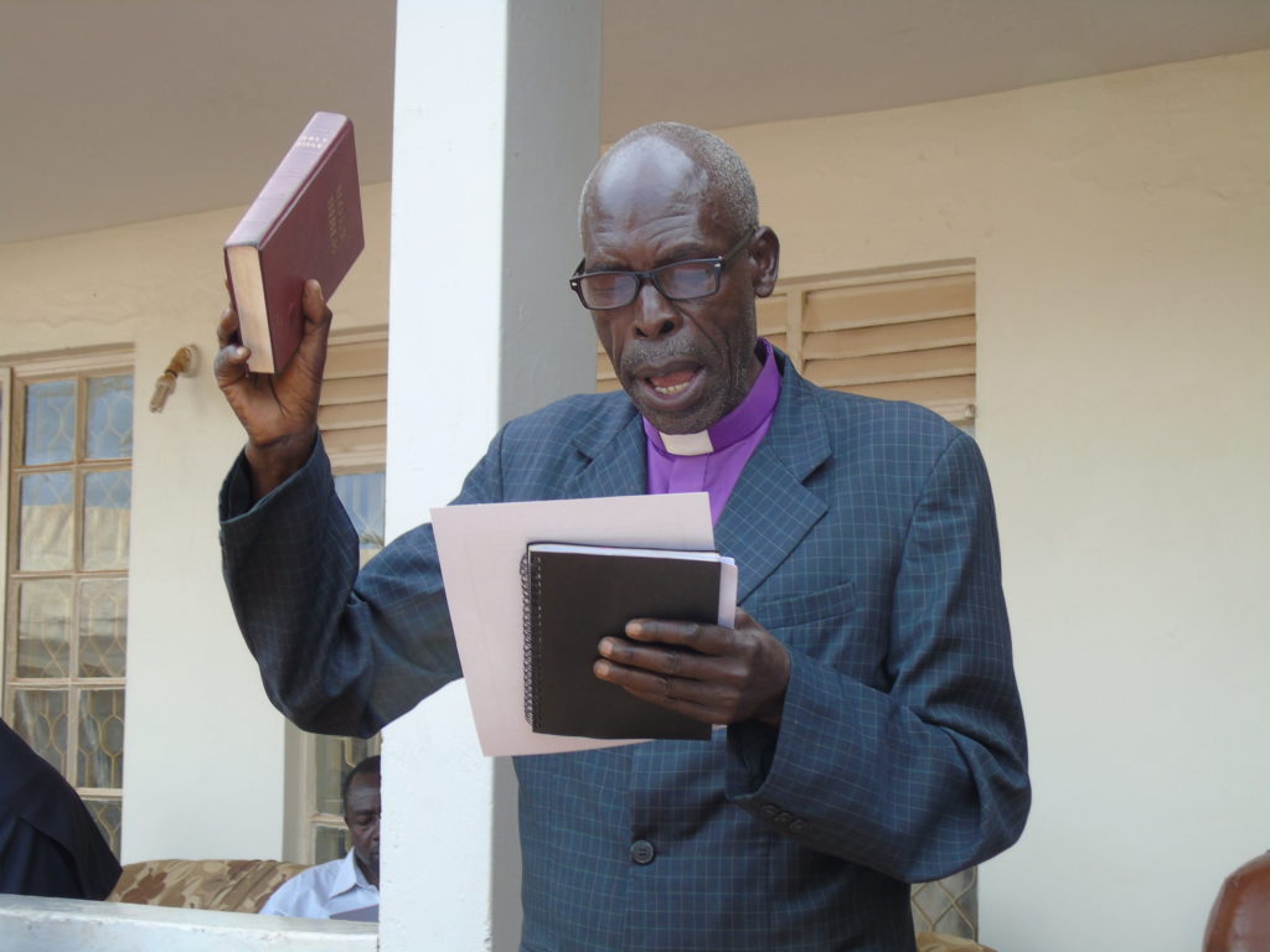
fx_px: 2605
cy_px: 476
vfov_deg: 20.7
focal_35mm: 71
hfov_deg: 27.4
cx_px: 635
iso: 80
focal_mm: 13
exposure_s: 1/100
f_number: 4.7
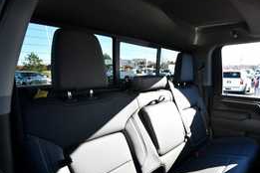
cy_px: 119
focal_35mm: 23
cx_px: 182
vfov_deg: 53.7
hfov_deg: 72.7
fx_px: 166
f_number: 5.6
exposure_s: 1/250
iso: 400
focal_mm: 10
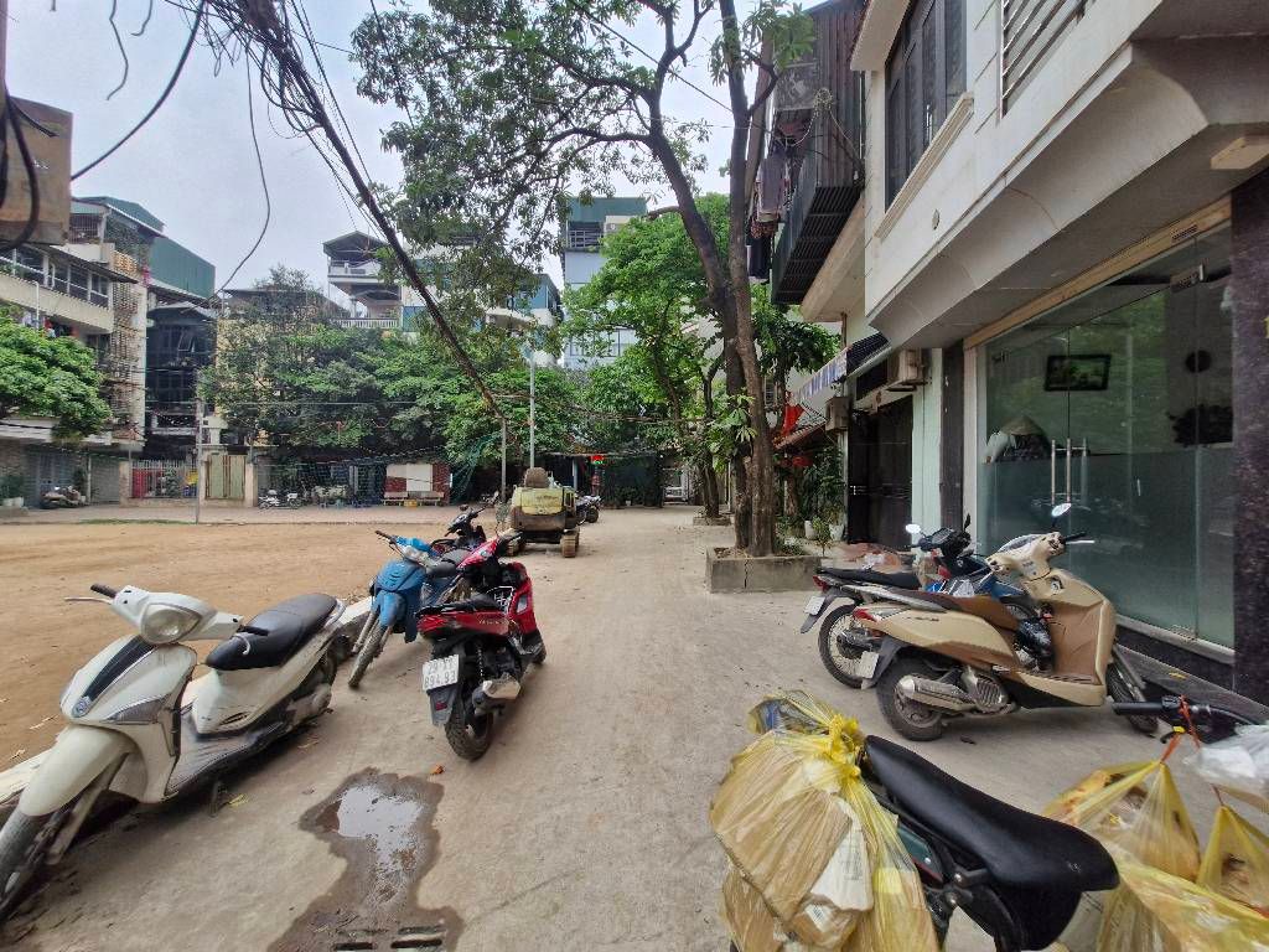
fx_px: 477
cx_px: 634
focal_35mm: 13
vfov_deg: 89.9
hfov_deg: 106.2
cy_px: 476
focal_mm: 1.74
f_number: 2.2
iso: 50
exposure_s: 1/1164
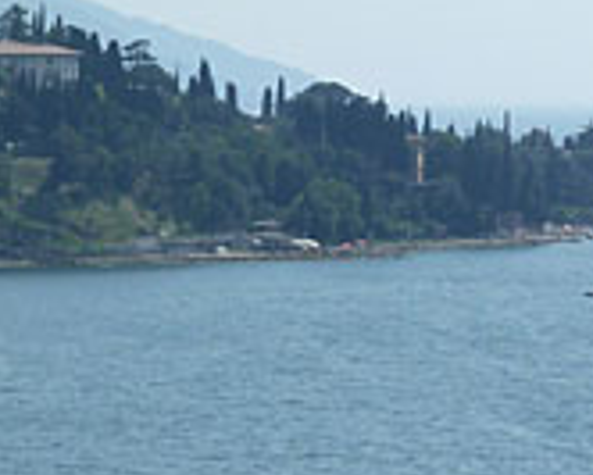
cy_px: 529
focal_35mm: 366
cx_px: 747
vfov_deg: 4.2
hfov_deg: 5.3
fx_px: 6427
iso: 80
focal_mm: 17
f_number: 5.6
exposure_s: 1/500
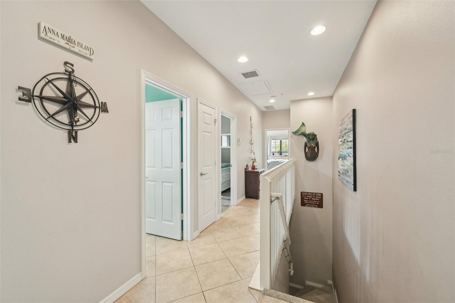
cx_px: 228
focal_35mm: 14
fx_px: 177
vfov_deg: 81.2
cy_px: 152
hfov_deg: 104.3
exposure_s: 1/10
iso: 400
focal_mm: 14
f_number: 8
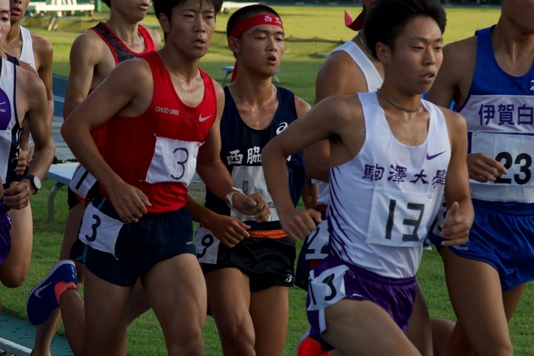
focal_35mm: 184
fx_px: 2725
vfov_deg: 7.5
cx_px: 189
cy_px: 156
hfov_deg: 11.2
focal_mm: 85
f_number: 6.3
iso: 640
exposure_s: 1/1250
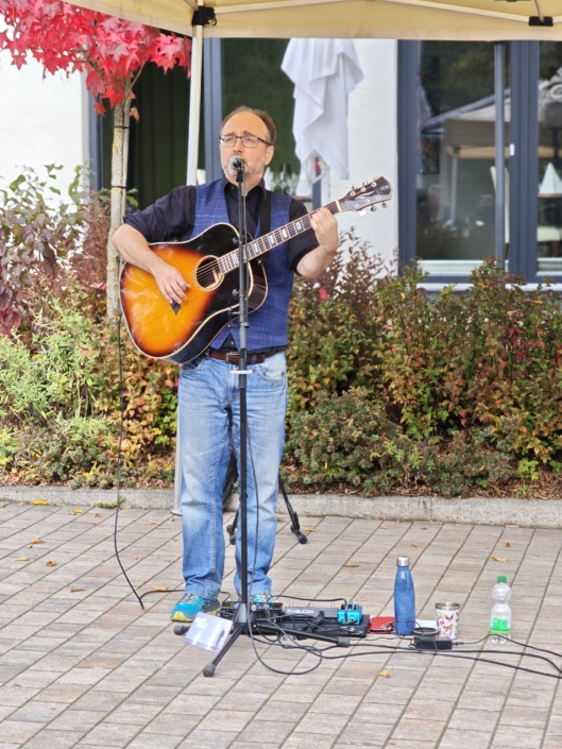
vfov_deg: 23.8
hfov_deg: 18.0
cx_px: 281
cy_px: 374
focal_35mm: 82
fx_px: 1775
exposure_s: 1/639
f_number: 1.8
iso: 50
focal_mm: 11.5
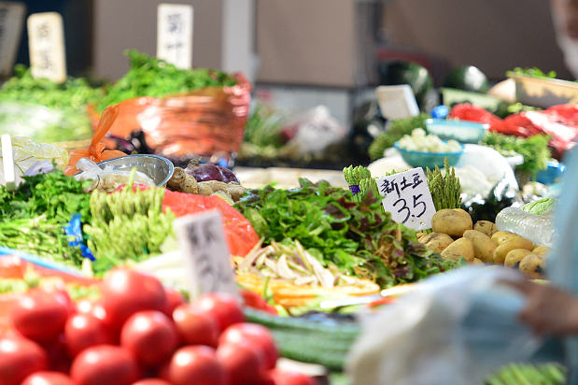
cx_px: 351
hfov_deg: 7.1
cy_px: 188
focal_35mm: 291
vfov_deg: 4.7
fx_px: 4669
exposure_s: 1/160
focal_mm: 150
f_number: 2.8
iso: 900
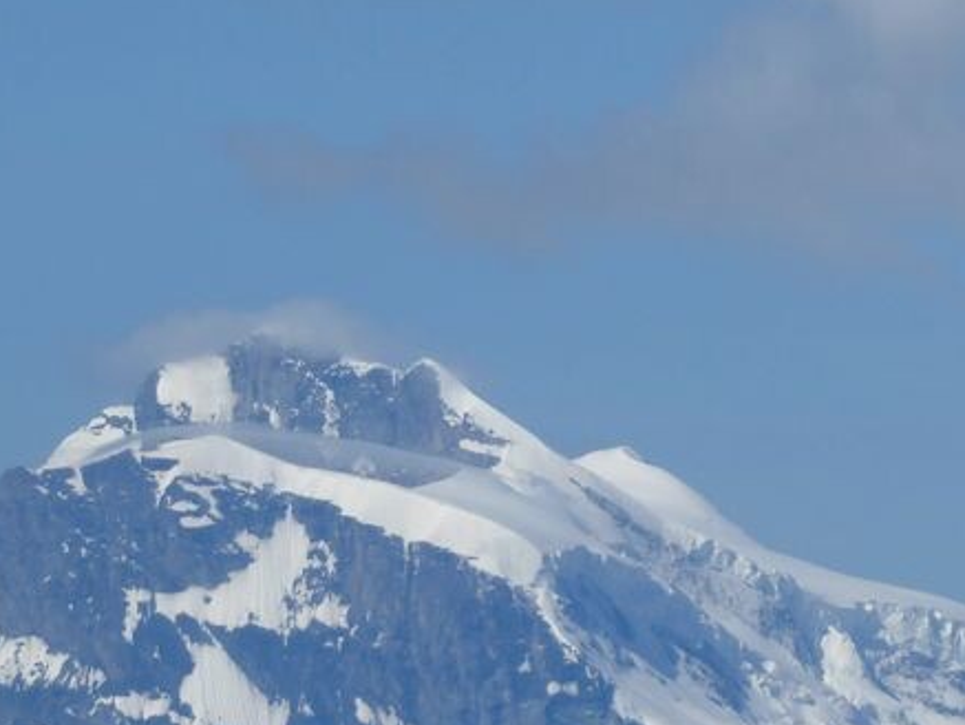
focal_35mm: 852
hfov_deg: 2.3
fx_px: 23758
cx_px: 444
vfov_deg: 1.7
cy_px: 702
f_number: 6
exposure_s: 1/640
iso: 80
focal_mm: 66.8
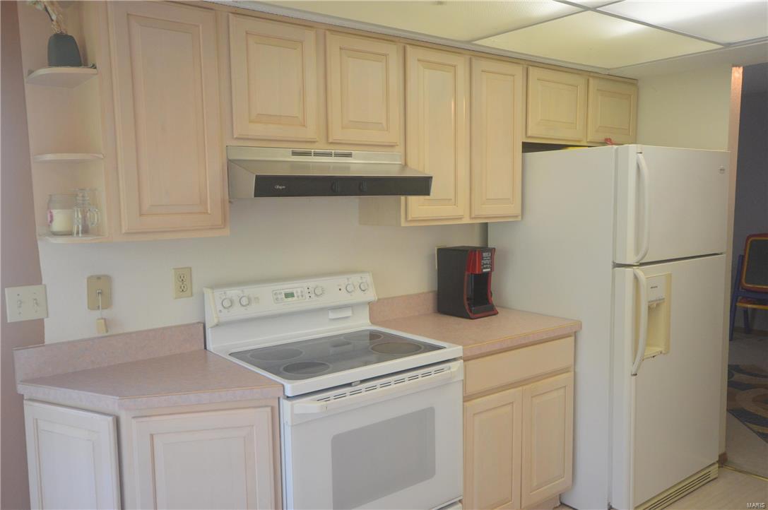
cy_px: 255
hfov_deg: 62.0
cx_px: 384
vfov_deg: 43.5
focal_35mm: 30
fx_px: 639
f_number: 5.6
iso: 1000
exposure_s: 1/60
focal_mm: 20
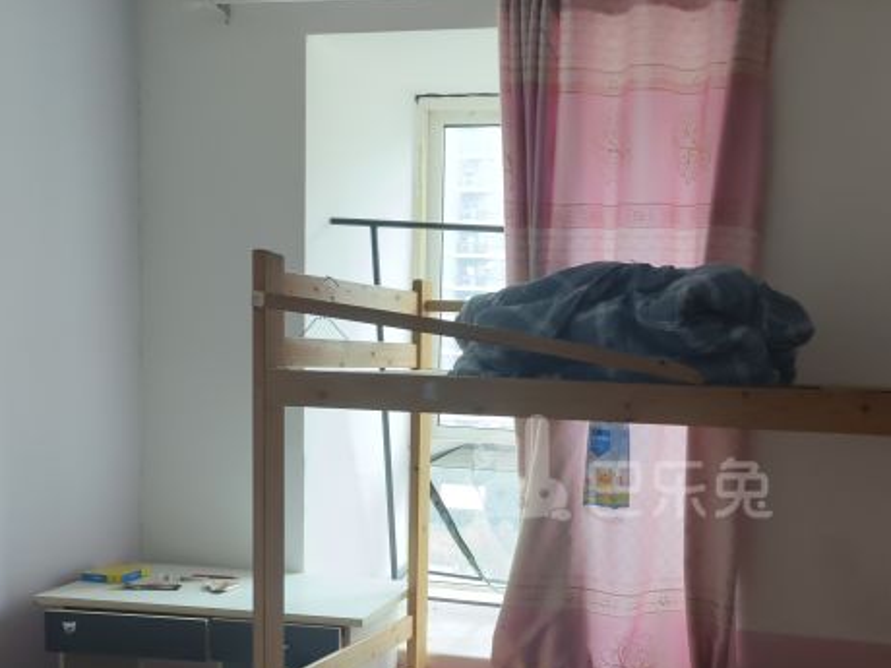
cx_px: 618
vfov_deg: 35.4
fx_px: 1030
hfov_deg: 45.8
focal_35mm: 40
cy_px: 469
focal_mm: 5.5
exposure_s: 1/50
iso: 357
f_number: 1.75
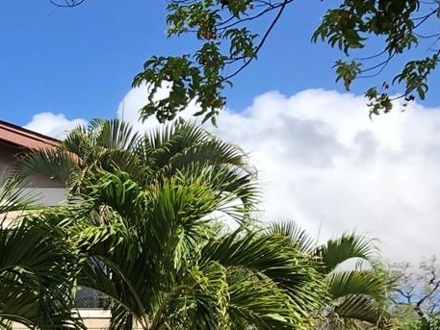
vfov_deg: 14.7
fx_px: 1246
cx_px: -303
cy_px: 377
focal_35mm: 98
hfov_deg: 17.1
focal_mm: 4
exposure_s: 1/694
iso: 20
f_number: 1.8
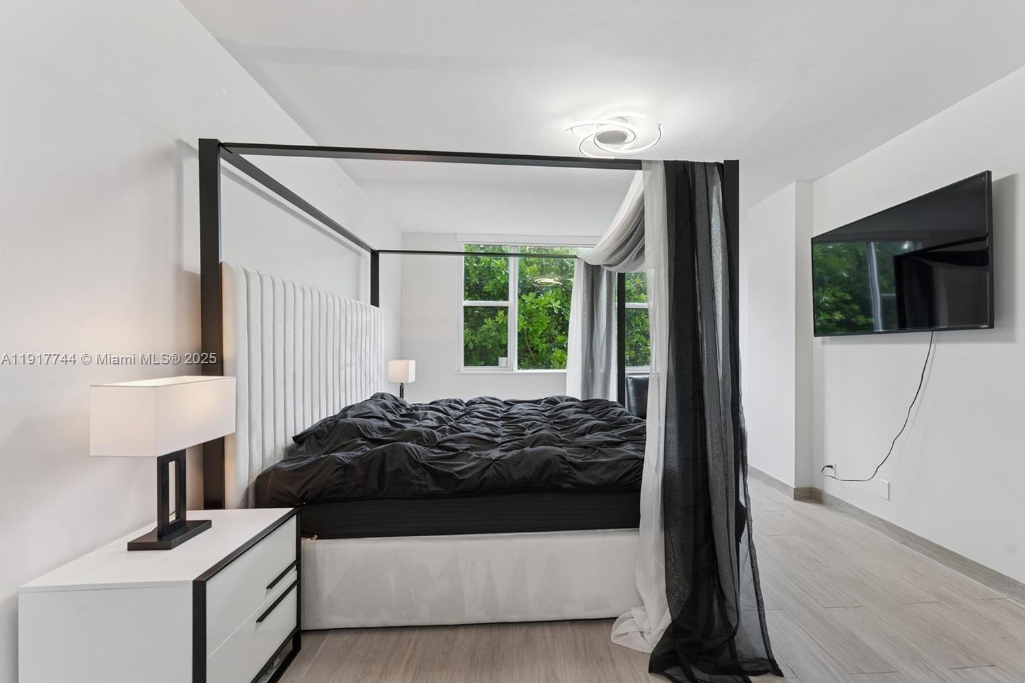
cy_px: 360
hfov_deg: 100.3
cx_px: 546
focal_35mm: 15
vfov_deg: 77.2
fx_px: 427
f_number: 9
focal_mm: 14
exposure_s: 1/13
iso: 320
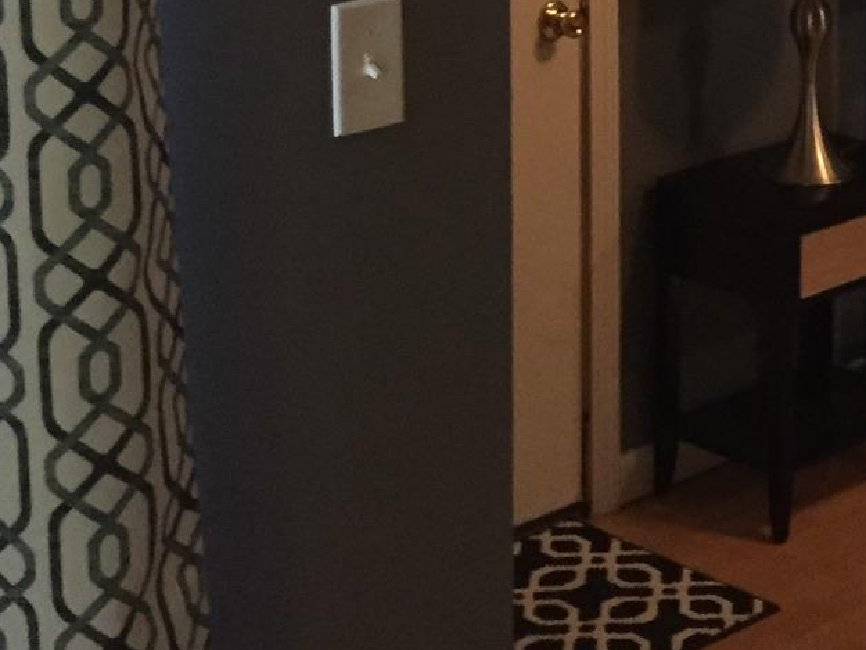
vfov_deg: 14.5
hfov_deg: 20.1
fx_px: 2377
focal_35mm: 95
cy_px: -317
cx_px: 841
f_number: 2.2
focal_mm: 4.15
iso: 400
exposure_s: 1/15
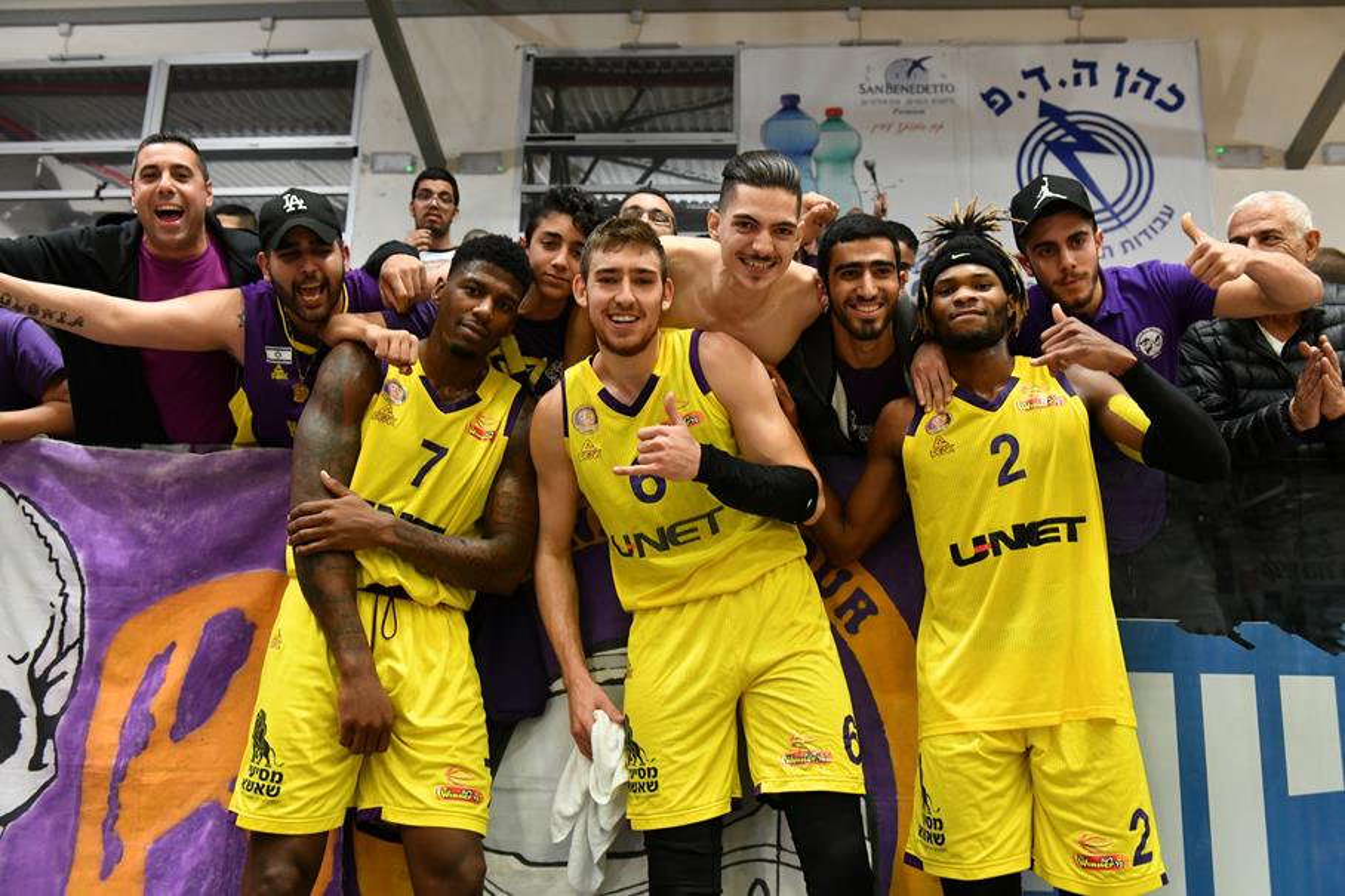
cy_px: 448
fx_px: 1195
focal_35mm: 32
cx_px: 672
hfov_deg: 58.7
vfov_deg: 41.1
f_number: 4.5
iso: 2500
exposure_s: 1/250
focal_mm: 32
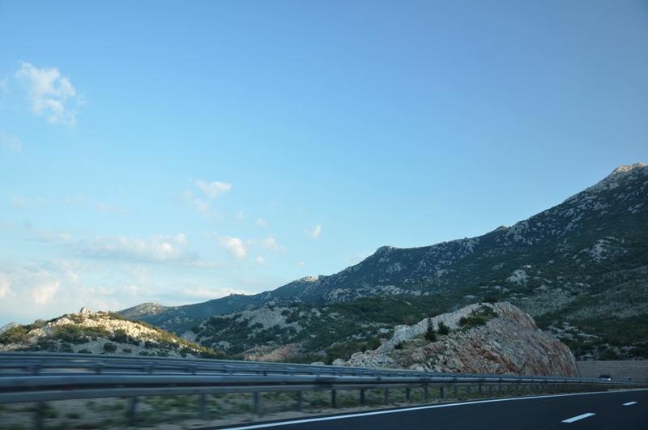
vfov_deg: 29.8
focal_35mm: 45
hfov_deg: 43.7
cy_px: 215
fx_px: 809
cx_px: 324
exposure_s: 1/125
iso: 320
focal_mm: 30
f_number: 5.6
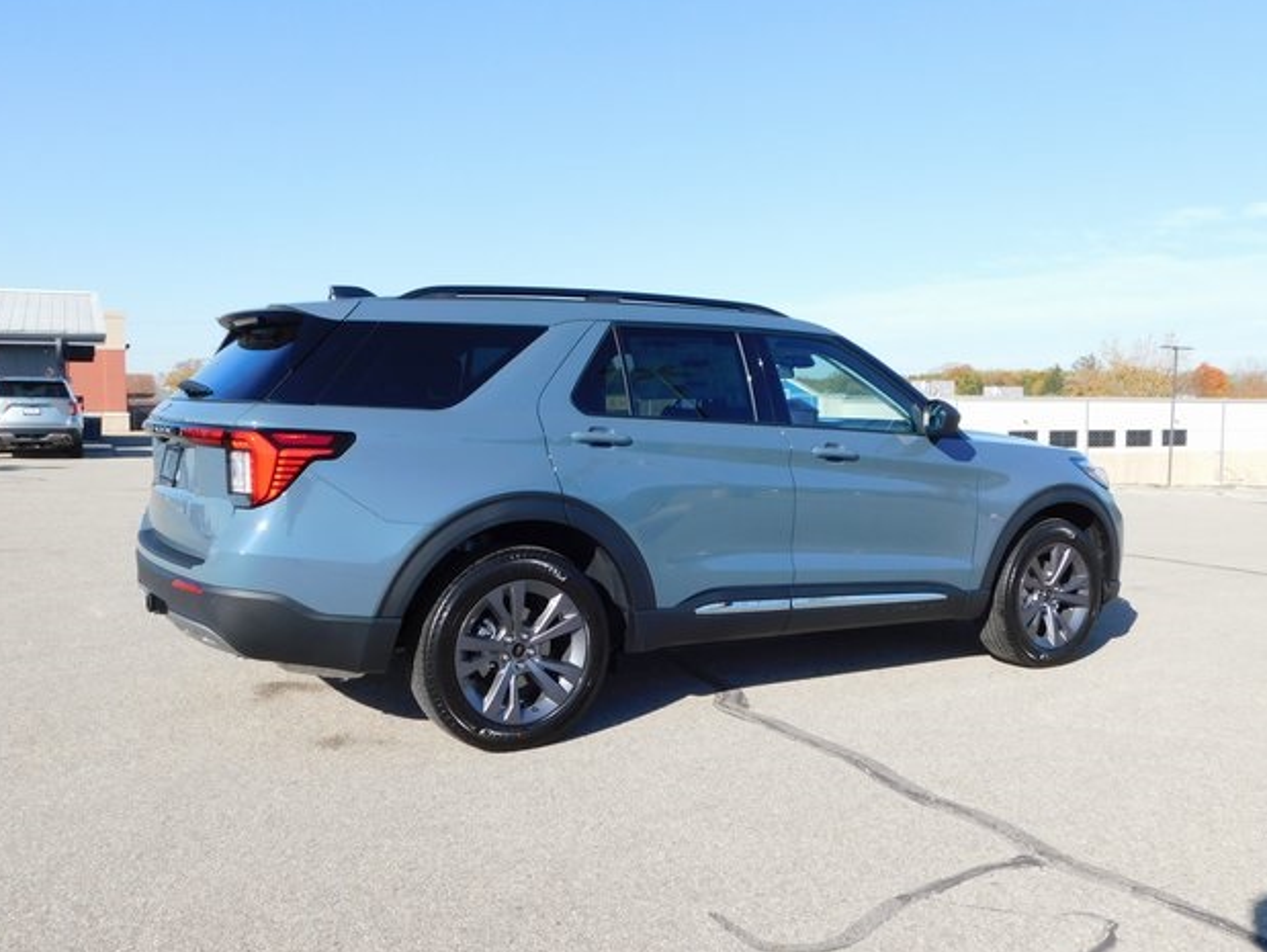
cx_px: 630
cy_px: 481
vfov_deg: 45.5
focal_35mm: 31
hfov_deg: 58.3
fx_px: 1135
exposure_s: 1/1000
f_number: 3.2
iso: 125
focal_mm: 5.3
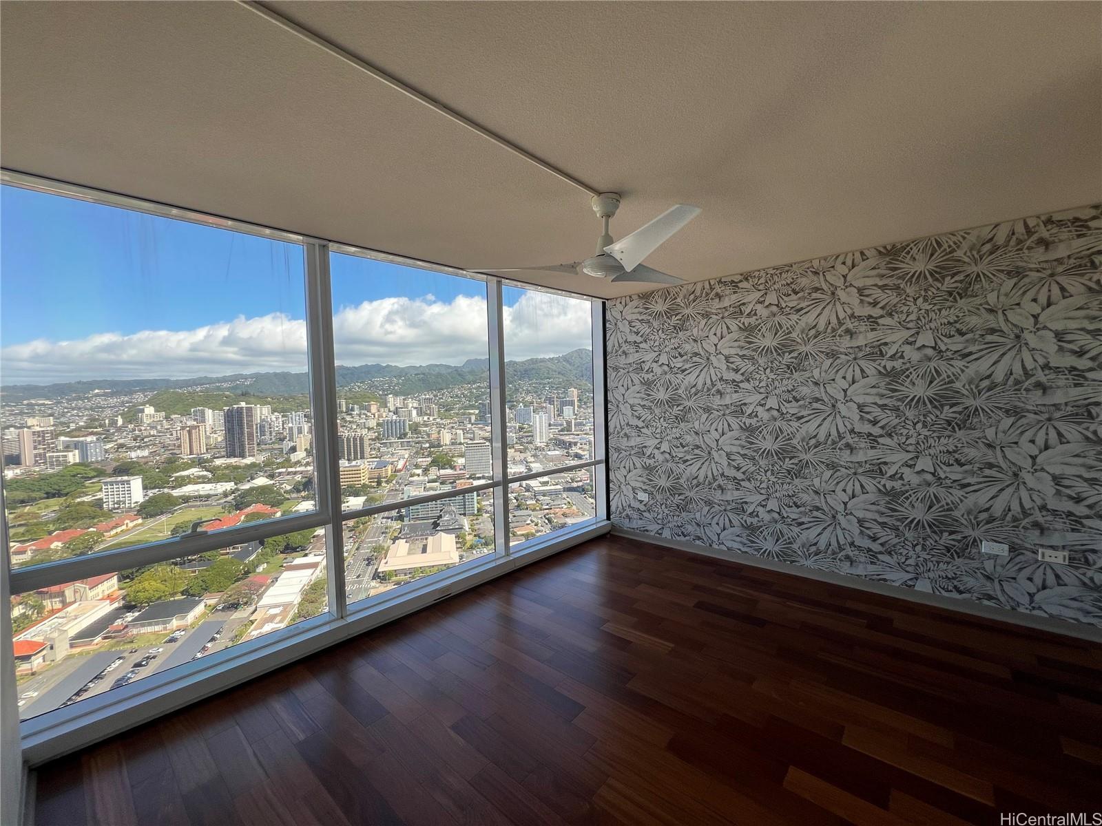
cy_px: 413
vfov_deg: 89.9
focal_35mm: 13
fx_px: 414
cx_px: 551
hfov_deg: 106.2
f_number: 1.8
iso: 32
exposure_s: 1/201
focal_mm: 1.57
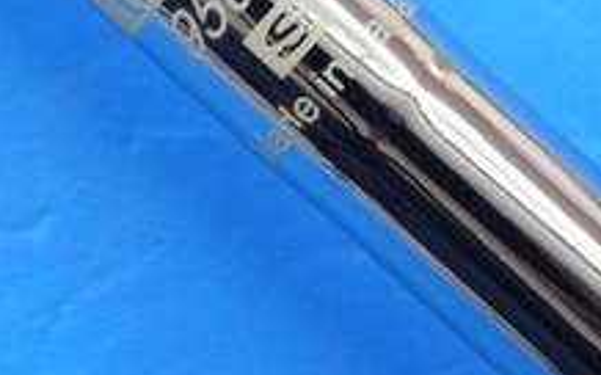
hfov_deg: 8.0
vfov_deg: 5.0
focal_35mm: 262
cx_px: 77
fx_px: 4289
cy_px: -154
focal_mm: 42
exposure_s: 1/100
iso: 800
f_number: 5.6
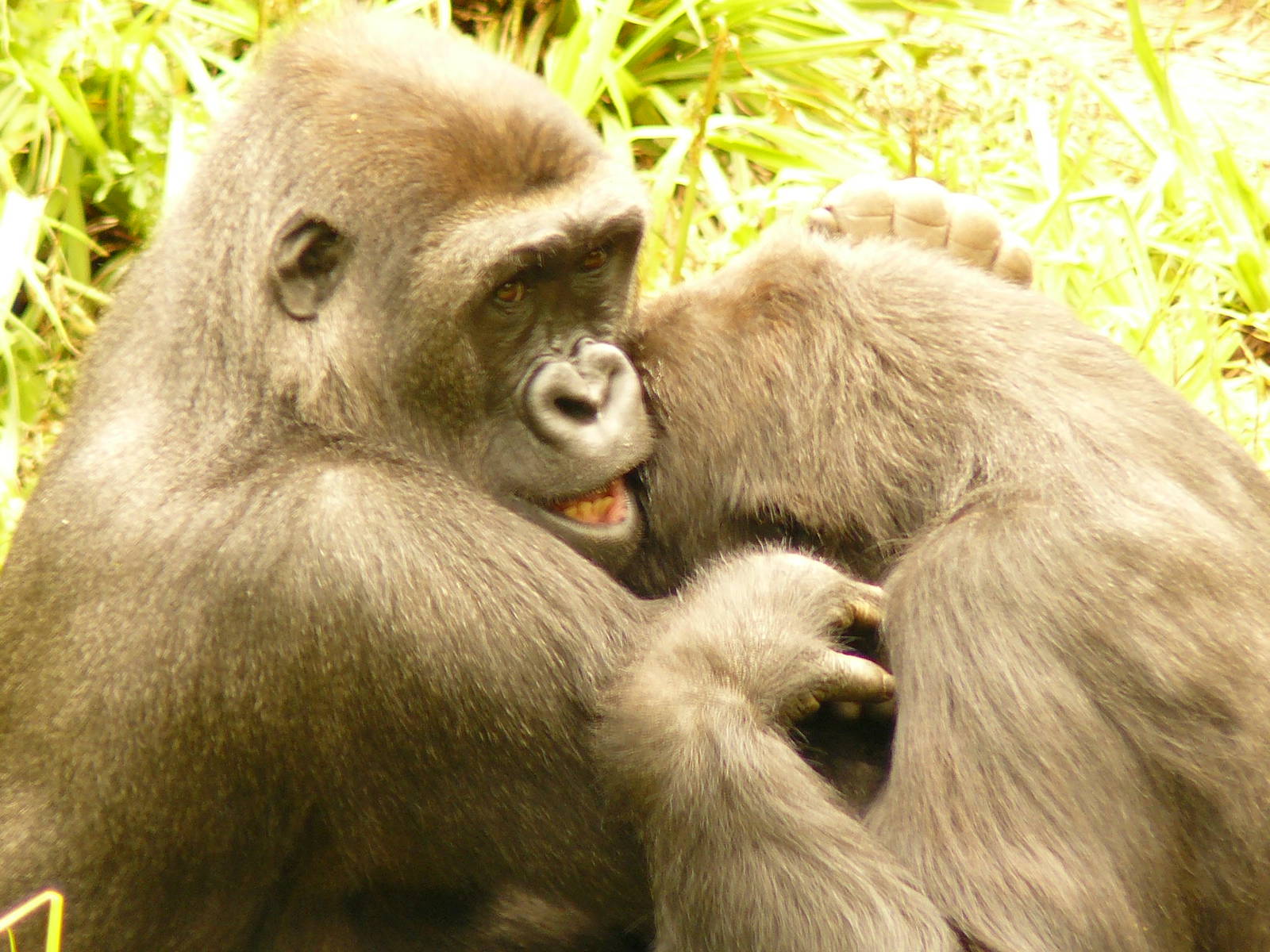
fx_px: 23774
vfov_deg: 2.3
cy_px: 476
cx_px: 635
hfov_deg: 3.1
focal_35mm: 648
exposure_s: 1/40
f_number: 3.3
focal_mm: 72
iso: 100
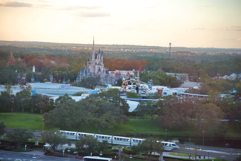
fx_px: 803
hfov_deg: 17.1
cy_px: 80
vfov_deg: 11.4
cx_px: 120
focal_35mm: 120
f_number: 4
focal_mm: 120
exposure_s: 1/250
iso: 720
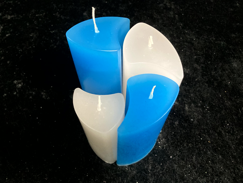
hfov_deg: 63.4
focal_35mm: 28
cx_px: 122
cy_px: 92
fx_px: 197
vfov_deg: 49.8
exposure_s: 1/25
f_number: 1.8
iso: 320
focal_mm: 3.99
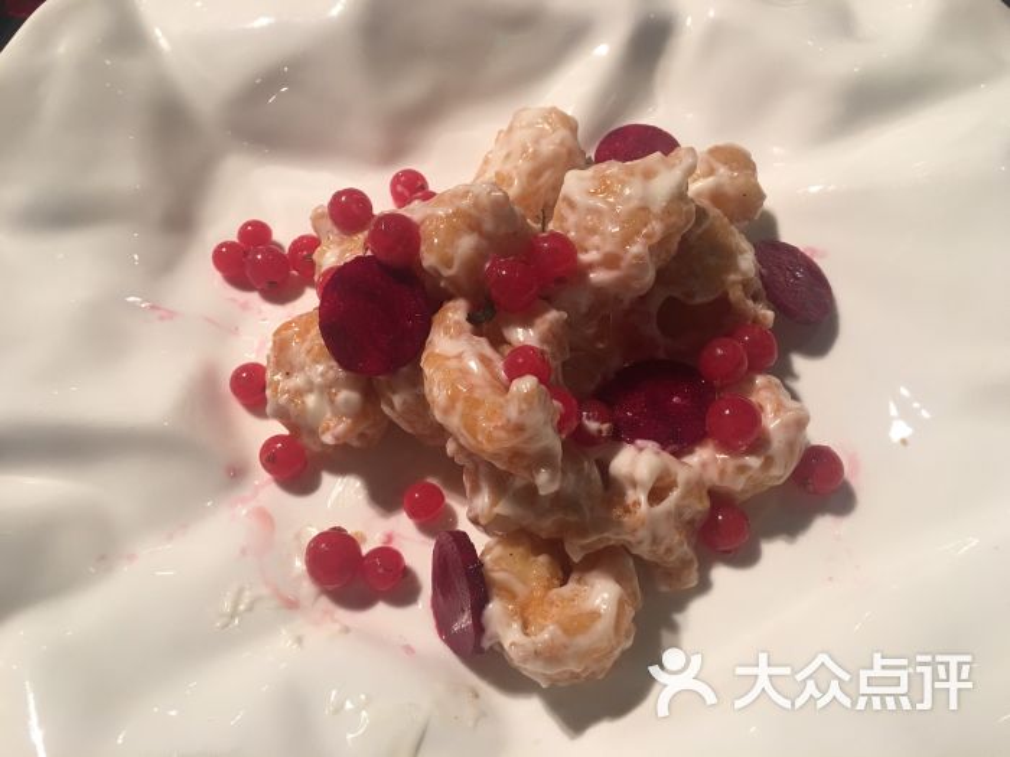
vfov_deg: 48.2
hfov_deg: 61.7
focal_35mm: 29
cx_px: 505
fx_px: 846
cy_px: 378
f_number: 2.2
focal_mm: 4.15
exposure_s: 1/17
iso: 40
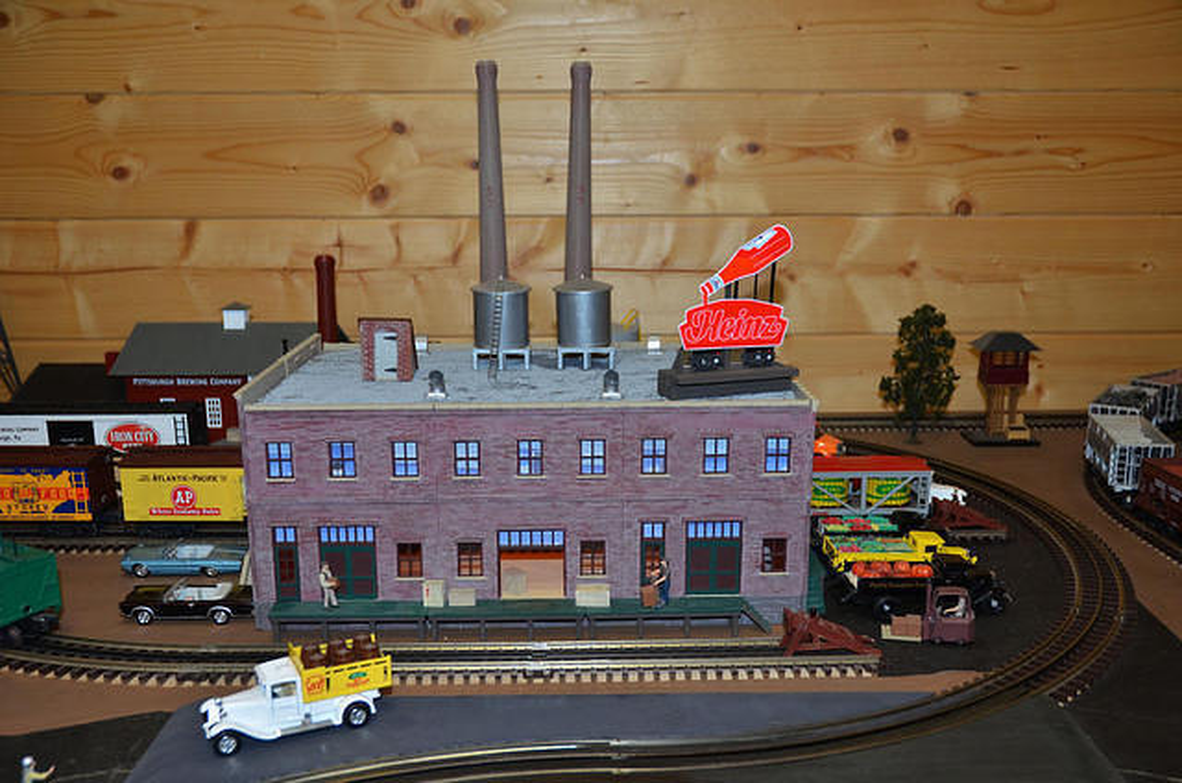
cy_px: 392
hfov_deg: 53.2
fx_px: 1180
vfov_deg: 36.7
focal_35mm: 36
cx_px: 591
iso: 500
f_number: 4.5
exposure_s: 1/60
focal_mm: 24
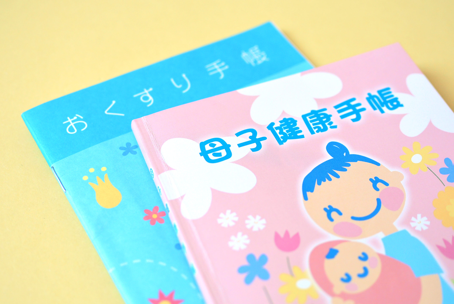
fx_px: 619
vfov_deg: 27.6
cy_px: 152
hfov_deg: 40.3
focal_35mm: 49
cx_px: 227
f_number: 2.2
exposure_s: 1/100
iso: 200
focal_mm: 18.5
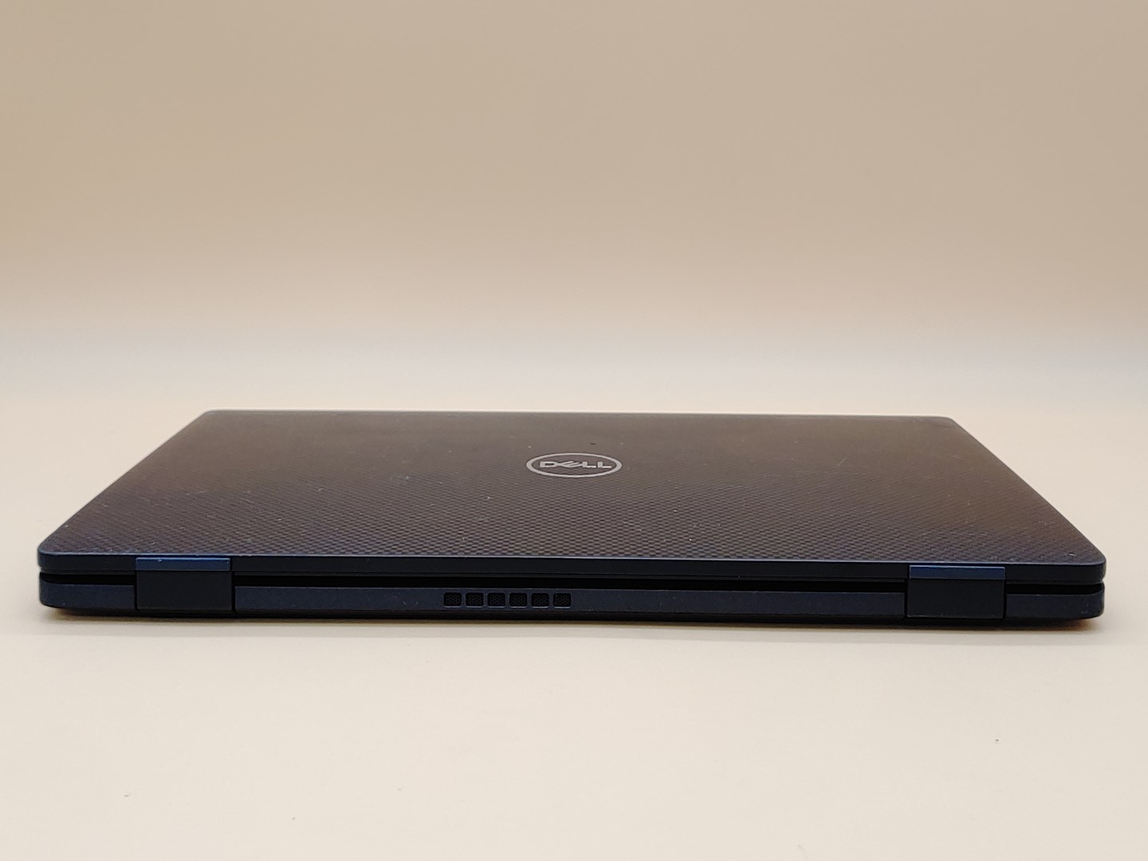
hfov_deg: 45.8
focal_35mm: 41
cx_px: 574
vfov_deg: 35.1
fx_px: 1360
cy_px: 430
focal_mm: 4.36
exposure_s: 1/101
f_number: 1.8
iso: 50
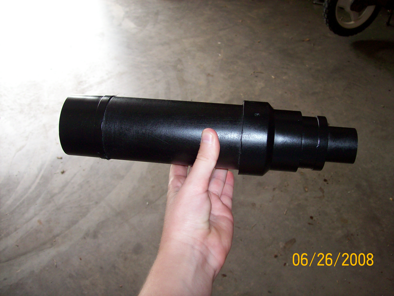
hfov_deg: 51.4
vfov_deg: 39.7
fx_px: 410
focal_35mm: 36
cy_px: 148
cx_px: 197
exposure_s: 1/64
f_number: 2.7
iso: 80
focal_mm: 6
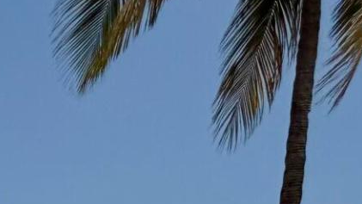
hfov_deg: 9.0
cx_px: -812
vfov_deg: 5.8
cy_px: 829
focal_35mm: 179
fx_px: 1719
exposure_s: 1/14286
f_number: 1.78
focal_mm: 6.76
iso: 80
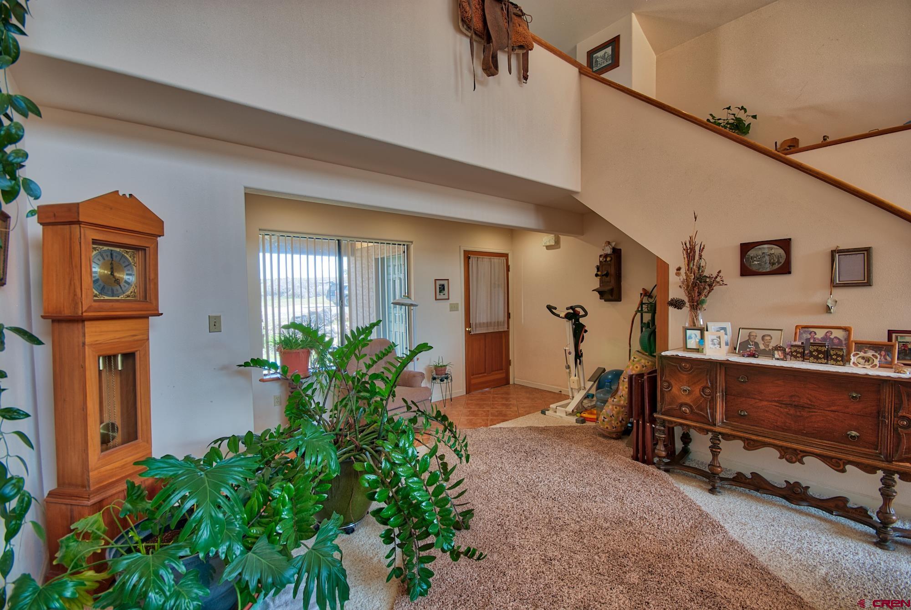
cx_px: 456
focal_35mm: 15
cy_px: 305
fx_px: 380
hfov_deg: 100.3
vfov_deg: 77.5
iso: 100
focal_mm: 10
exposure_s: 1/6
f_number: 10
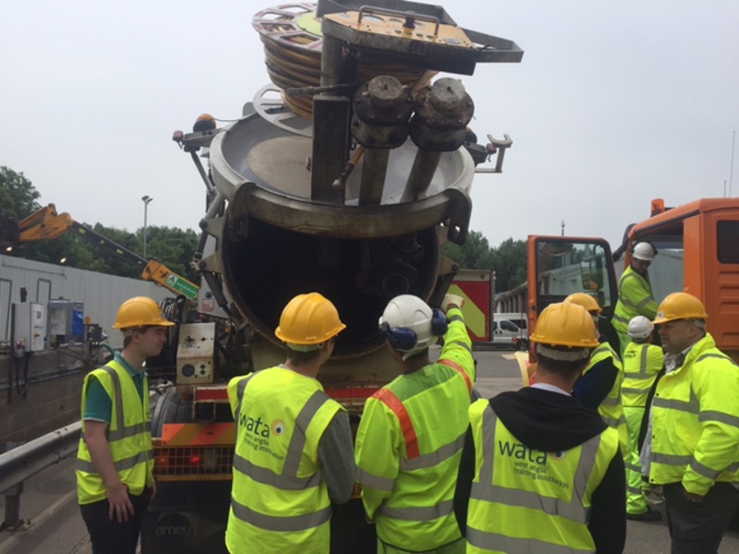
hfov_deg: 61.7
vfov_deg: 48.2
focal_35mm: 29
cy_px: 277
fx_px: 619
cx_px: 370
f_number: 2.2
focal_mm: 4.15
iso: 32
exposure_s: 1/2825
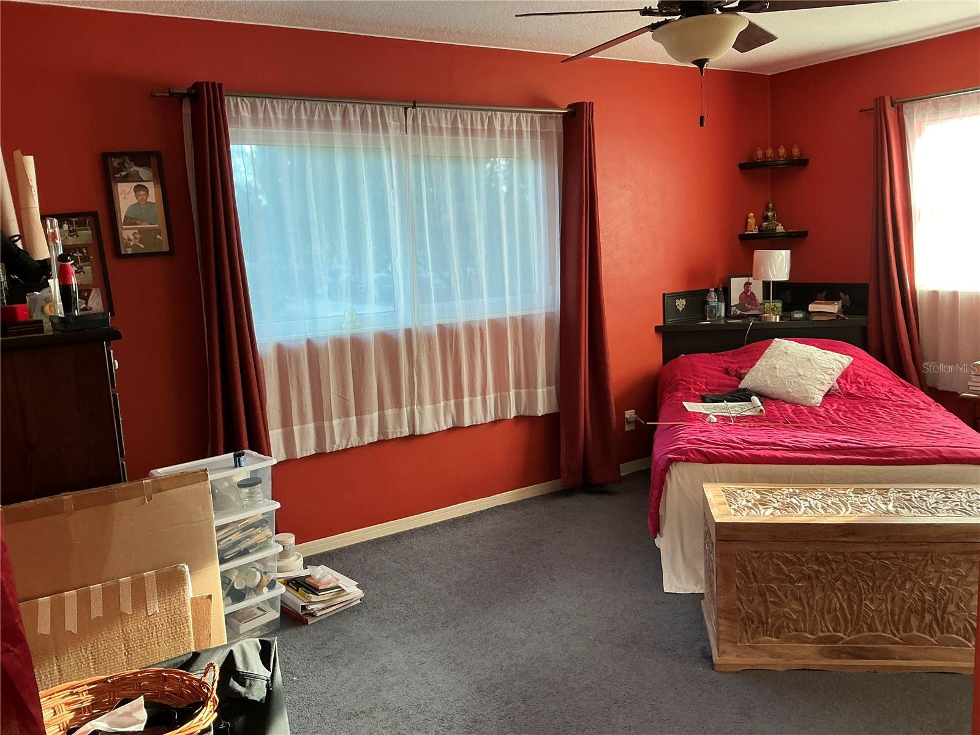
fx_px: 793
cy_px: 368
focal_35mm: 28
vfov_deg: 49.7
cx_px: 490
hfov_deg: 63.4
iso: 80
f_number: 1.8
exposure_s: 1/60
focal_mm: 3
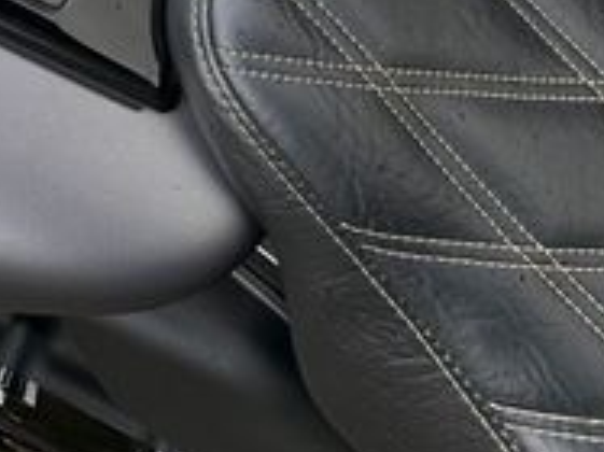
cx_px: -284
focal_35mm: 82
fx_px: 1430
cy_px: -300
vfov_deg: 15.9
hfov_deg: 20.6
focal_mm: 6.86
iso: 64
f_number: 1.78
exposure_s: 1/183
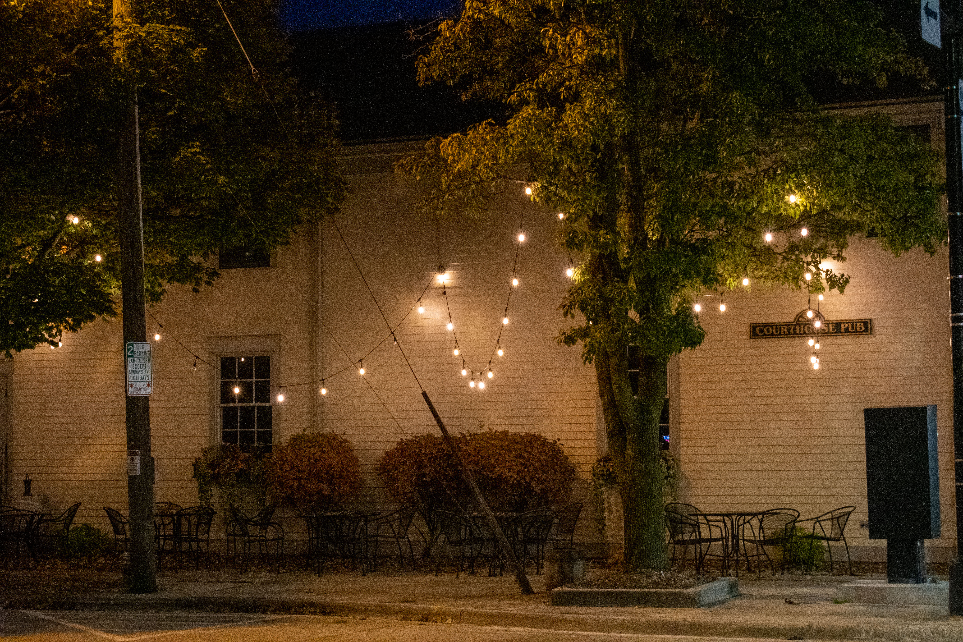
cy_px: 321
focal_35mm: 75
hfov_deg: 27.0
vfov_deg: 18.2
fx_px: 2006
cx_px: 482
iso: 5000
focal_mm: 50
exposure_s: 1/40
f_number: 6.3
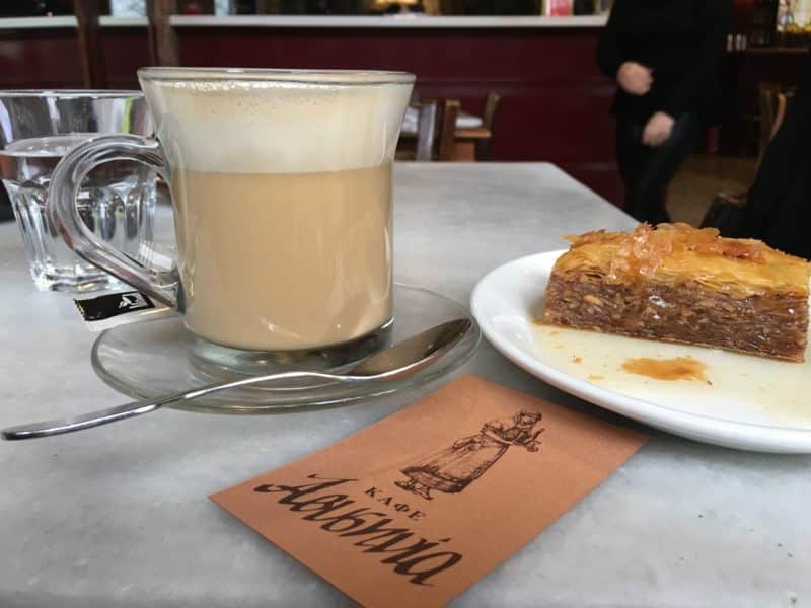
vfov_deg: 48.2
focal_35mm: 29
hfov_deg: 61.7
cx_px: 406
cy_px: 304
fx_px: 679
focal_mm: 4.15
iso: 80
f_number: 2.2
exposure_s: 1/33
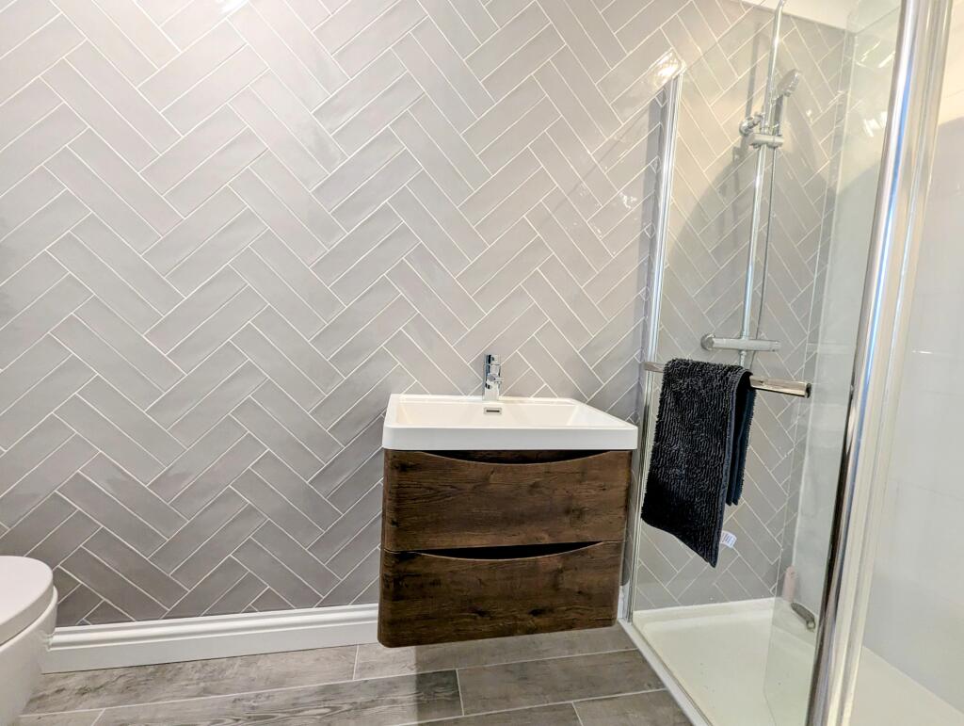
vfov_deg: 90.1
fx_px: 363
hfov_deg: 106.1
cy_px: 363
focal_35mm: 13
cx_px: 482
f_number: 2.2
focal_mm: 1.95
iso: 247
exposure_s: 1/25
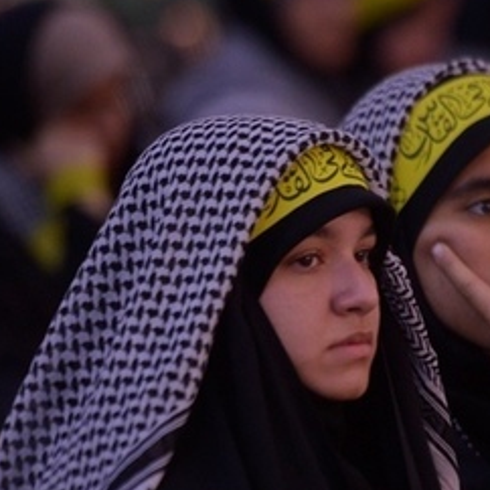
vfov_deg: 3.1
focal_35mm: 563
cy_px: 381
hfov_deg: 3.1
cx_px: 435
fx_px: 9016
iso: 2000
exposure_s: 1/100
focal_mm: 200
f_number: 3.2
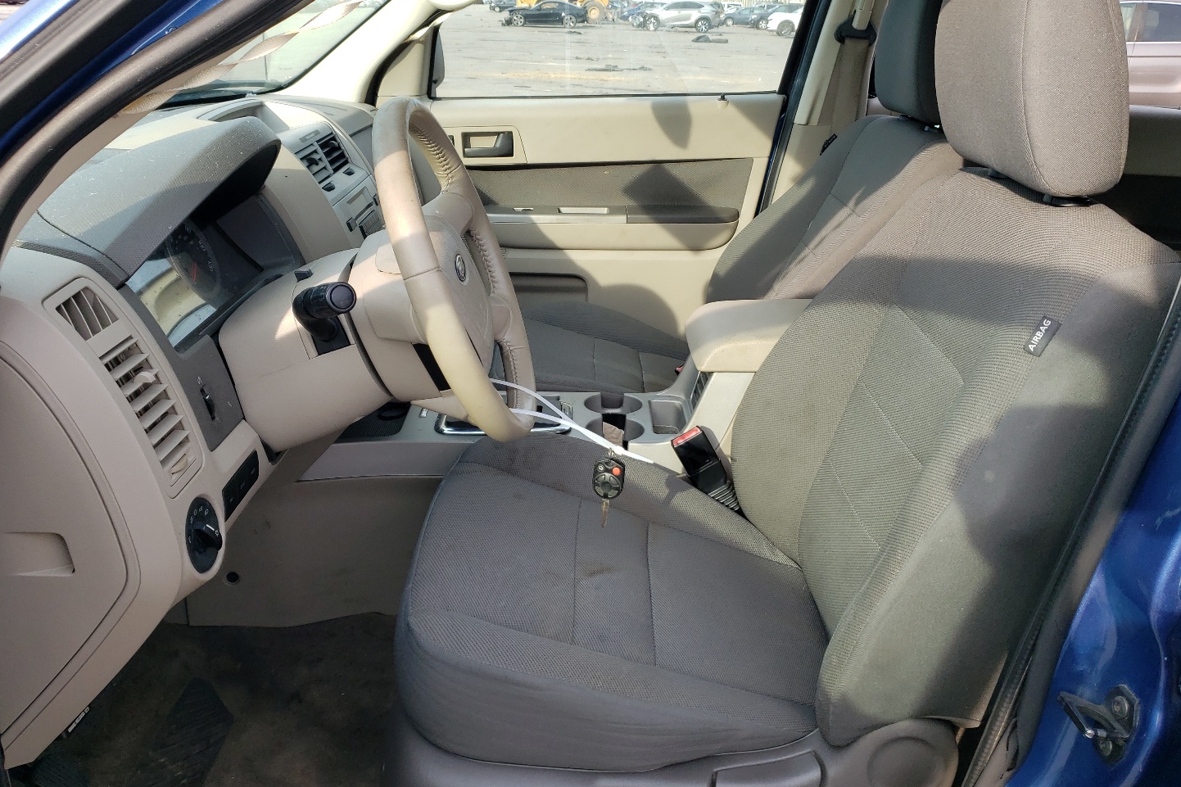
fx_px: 984
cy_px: 365
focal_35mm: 30
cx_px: 577
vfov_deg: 43.6
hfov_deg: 61.9
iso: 50
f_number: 1.5
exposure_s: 1/625
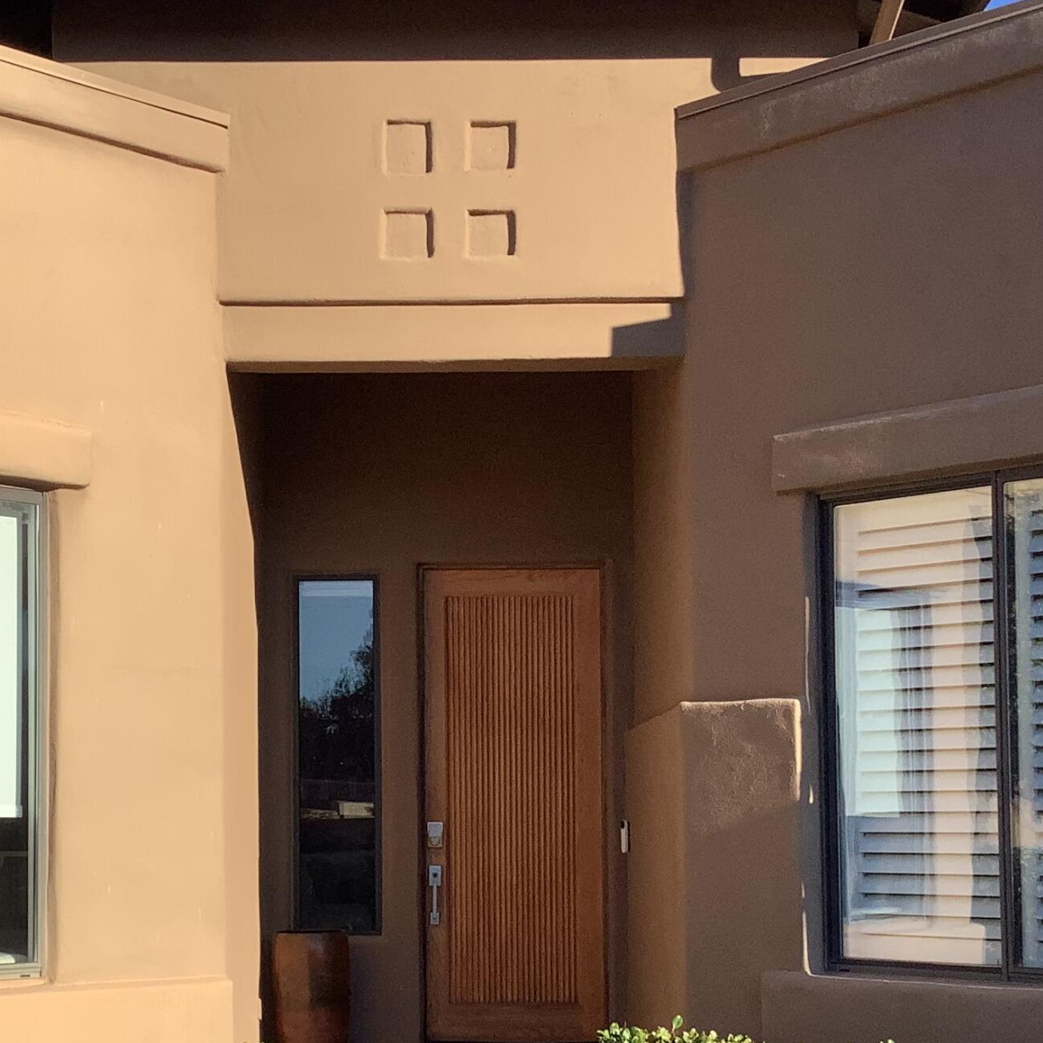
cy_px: 718
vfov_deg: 27.1
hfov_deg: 27.2
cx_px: 382
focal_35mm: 63
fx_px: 2148
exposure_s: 1/1058
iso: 25
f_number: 2.4
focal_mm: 3.3
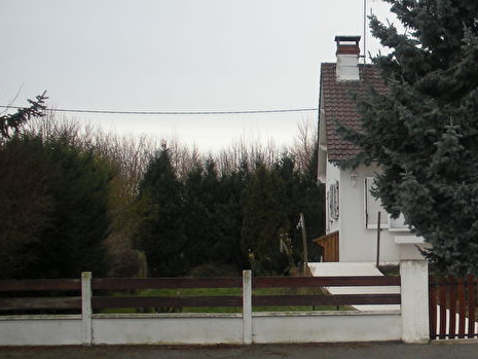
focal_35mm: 77
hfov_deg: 23.8
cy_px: 170
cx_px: 520
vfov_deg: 19.1
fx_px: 1064
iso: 77
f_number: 3.5
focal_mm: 6.3
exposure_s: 1/67.5
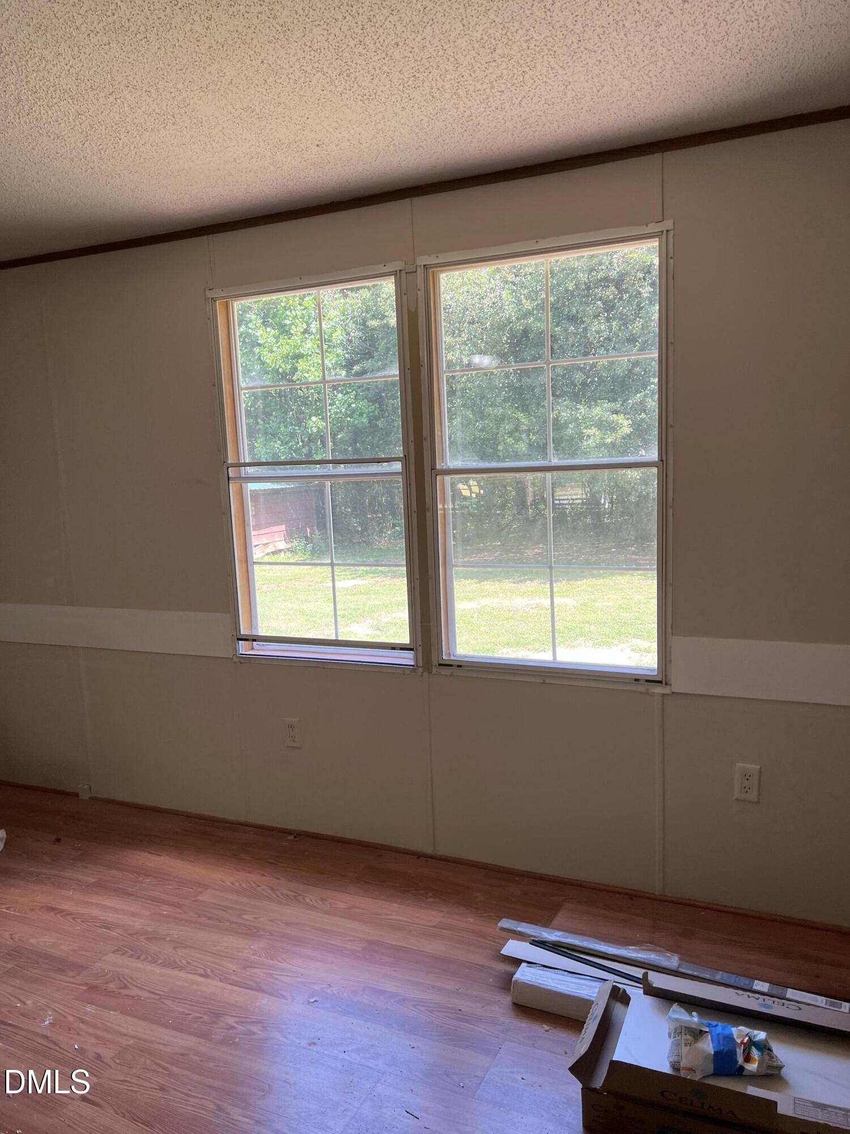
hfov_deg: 53.1
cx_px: 425
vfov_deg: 67.3
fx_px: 851
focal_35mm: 26
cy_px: 567
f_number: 1.5
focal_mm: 5.7
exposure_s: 1/165
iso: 50
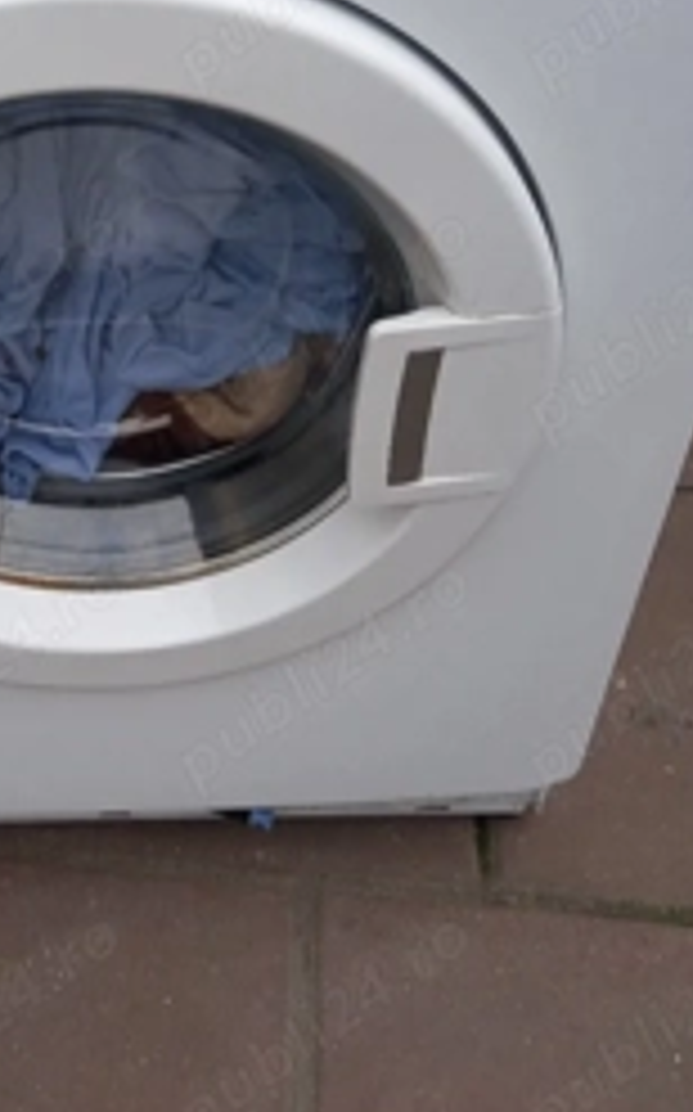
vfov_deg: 45.6
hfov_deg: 28.6
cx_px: 63
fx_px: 1302
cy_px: 378
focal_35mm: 43
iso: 50
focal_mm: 4.6
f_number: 2
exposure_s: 1/50.3
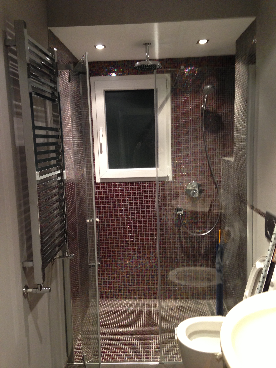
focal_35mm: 33
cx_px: 138
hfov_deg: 42.9
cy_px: 184
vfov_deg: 55.4
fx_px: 351
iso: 160
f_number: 2.4
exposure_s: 1/20
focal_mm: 4.13
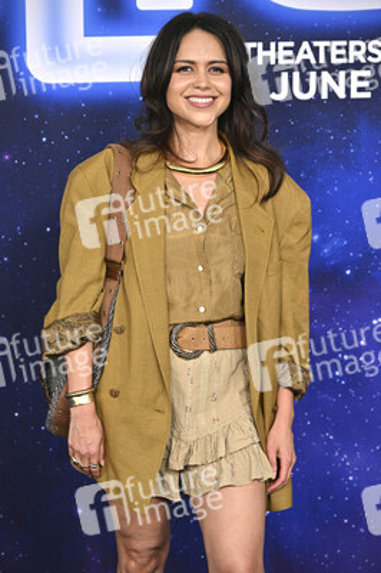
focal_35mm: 105
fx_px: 1670
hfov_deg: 13.0
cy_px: 286
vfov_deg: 19.5
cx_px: 190
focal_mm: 105
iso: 1600
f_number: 5.6
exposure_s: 1/320
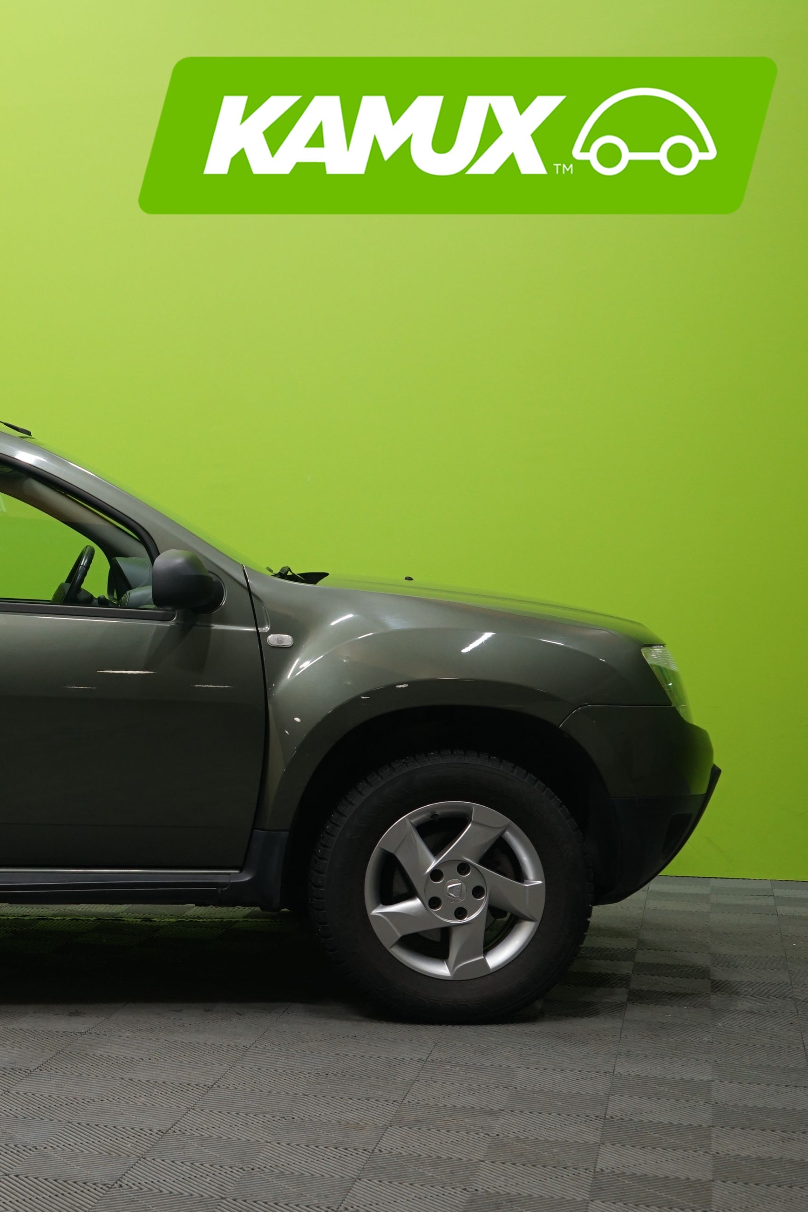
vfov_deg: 33.9
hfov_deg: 21.7
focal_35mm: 59
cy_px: 609
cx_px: -92
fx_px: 1986
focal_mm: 39
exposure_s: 1/20
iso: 800
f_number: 5
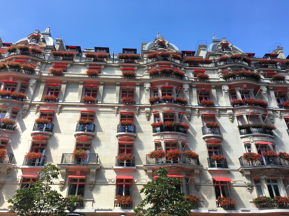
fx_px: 242
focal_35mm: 29
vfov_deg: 48.2
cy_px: 108
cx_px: 144
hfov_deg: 61.7
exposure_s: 1/513
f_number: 2.2
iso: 25
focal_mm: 4.15
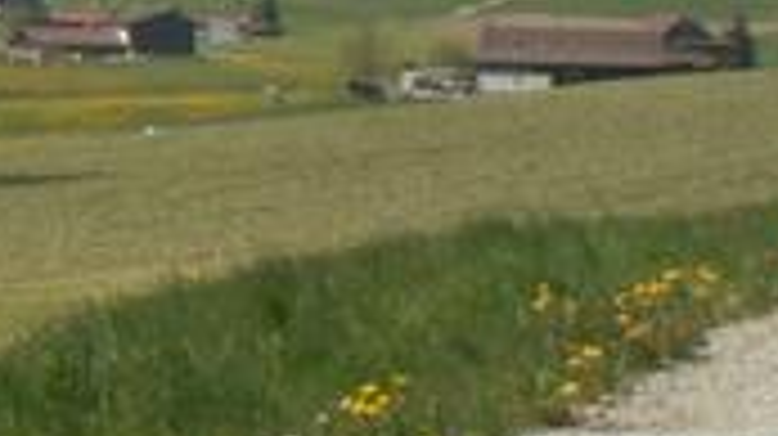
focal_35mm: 165
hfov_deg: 12.7
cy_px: -76
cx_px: -171
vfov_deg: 7.3
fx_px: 3401
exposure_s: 1/200
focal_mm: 6.79
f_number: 7.1
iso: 50
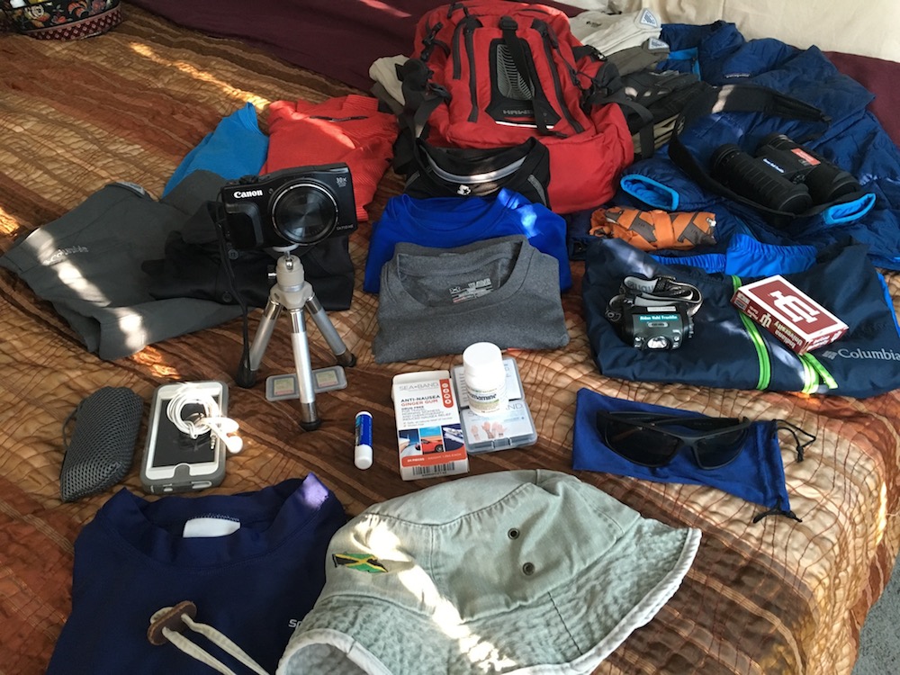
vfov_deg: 48.2
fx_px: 754
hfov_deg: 61.7
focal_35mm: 29
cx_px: 450
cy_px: 338
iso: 200
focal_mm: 4.15
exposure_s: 1/17
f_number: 2.2
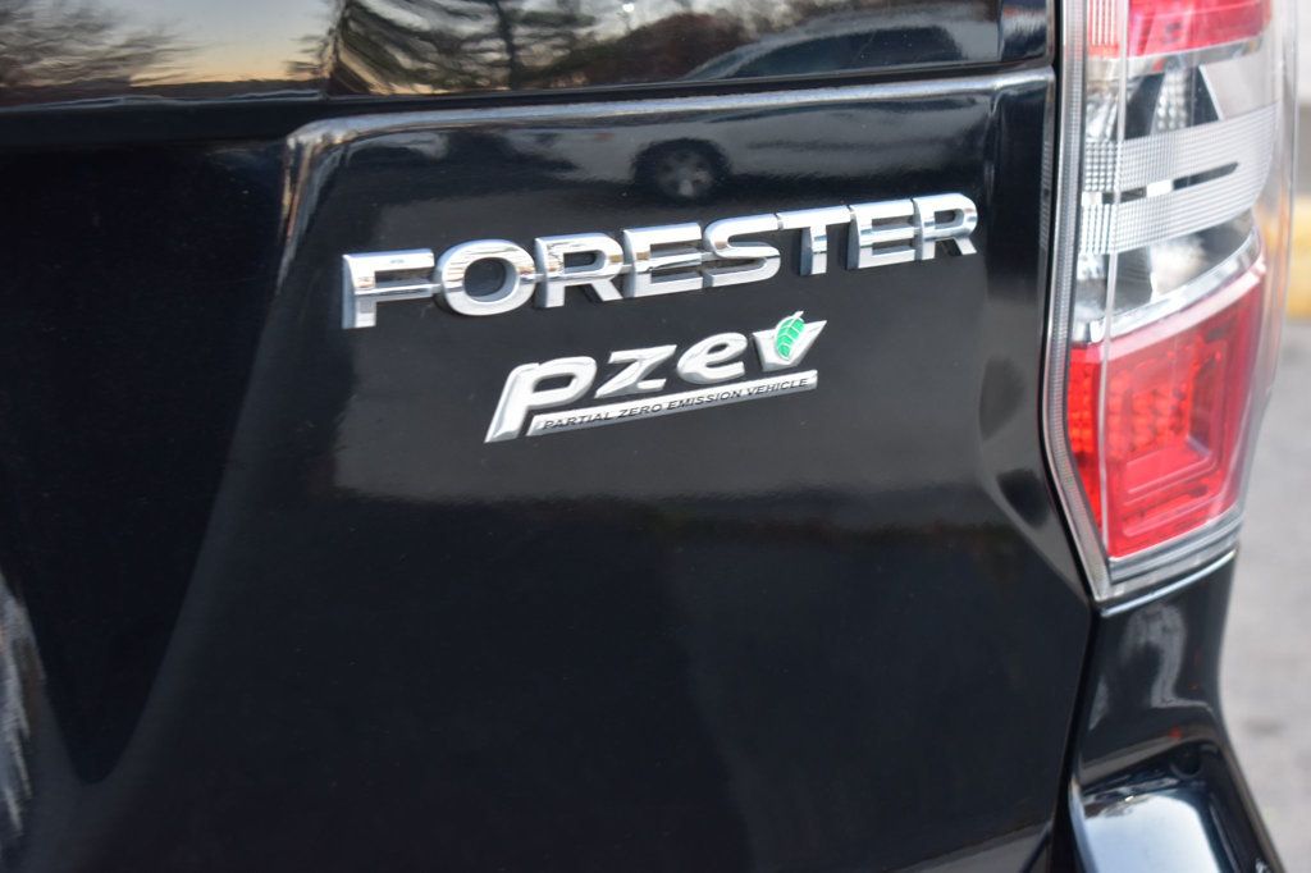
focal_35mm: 72
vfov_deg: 18.9
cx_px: 656
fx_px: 2621
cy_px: 436
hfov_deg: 28.1
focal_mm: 48
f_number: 6.3
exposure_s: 1/15
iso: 720
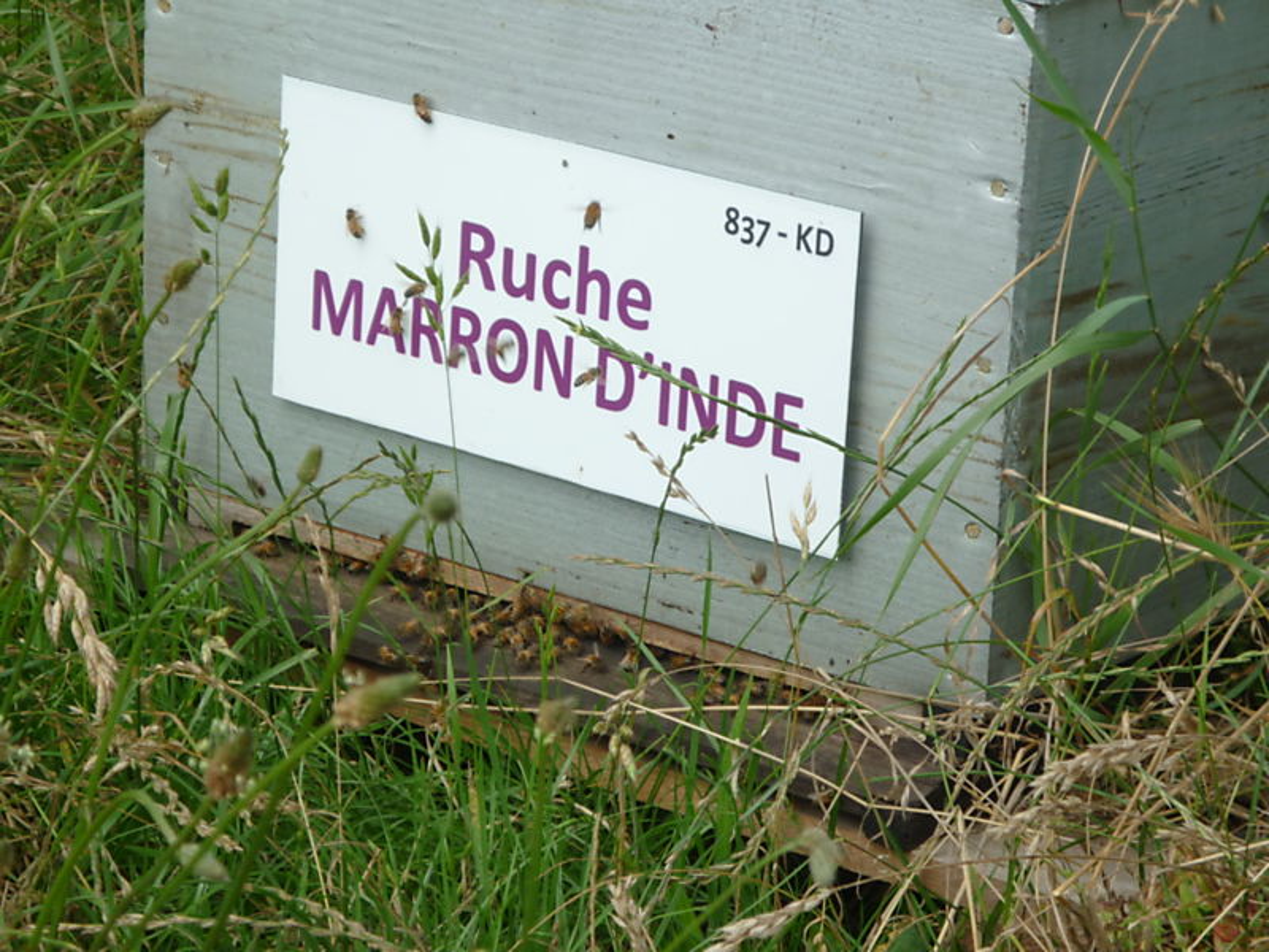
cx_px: 634
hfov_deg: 14.9
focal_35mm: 132
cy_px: 476
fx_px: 4839
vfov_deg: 11.2
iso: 80
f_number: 5.9
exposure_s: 1/160
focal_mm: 22
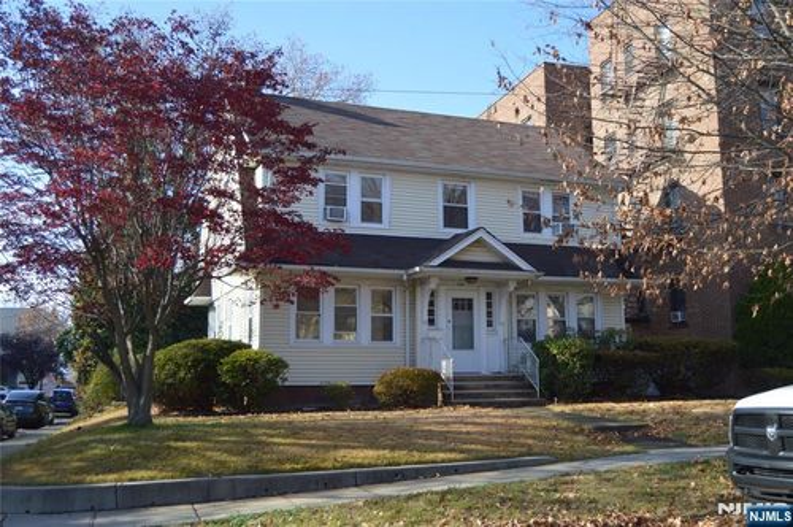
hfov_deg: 53.2
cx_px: 396
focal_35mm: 36
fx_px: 792
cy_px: 264
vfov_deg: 36.8
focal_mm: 24
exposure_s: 1/400
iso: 100
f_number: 3.8
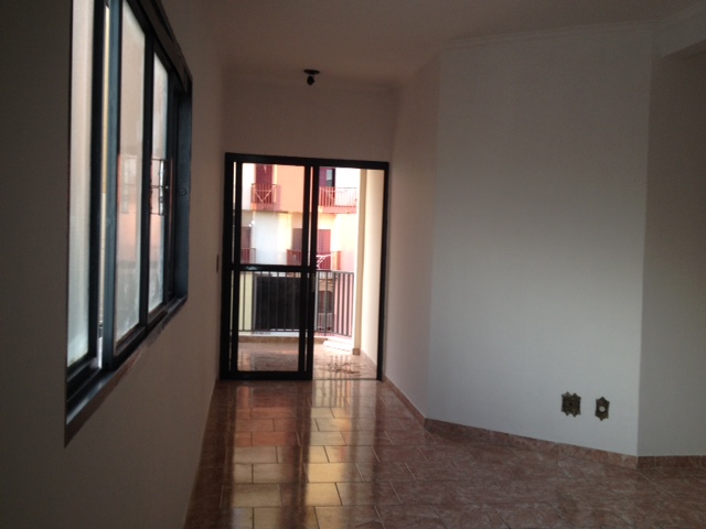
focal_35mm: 35
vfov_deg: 40.7
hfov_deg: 52.6
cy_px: 264
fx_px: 714
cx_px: 353
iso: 50
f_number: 2.4
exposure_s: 1/31
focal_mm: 4.28
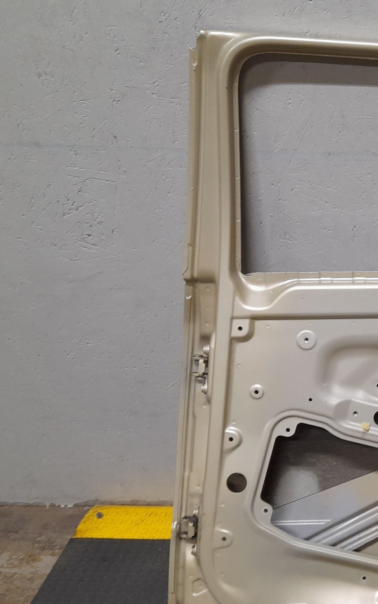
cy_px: 339
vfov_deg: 47.1
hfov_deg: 28.0
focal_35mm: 42
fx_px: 692
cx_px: 412
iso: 160
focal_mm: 4.6
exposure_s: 1/50
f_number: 2
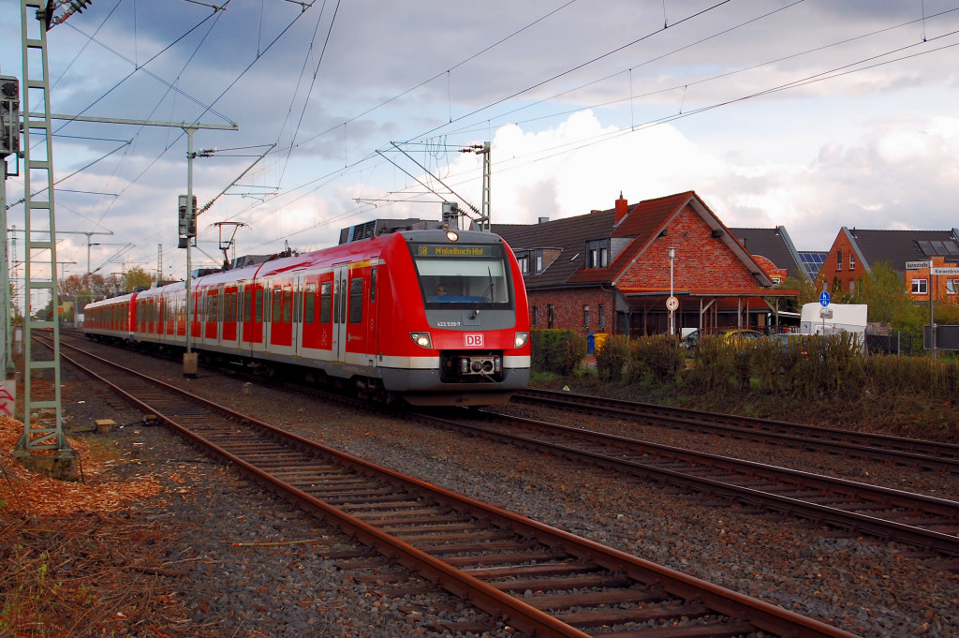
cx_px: 480
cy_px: 319
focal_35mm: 57
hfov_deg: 35.1
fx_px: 1517
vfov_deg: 23.7
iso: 400
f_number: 6.3
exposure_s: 1/500
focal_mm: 38
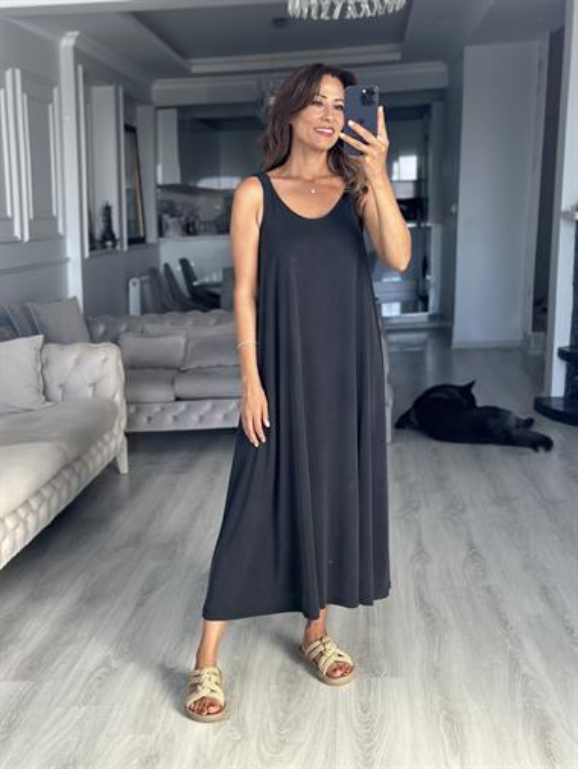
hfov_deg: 30.3
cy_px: 384
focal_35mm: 48
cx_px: 289
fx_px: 1068
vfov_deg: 39.6
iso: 100
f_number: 1.78
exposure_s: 1/123
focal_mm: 6.86
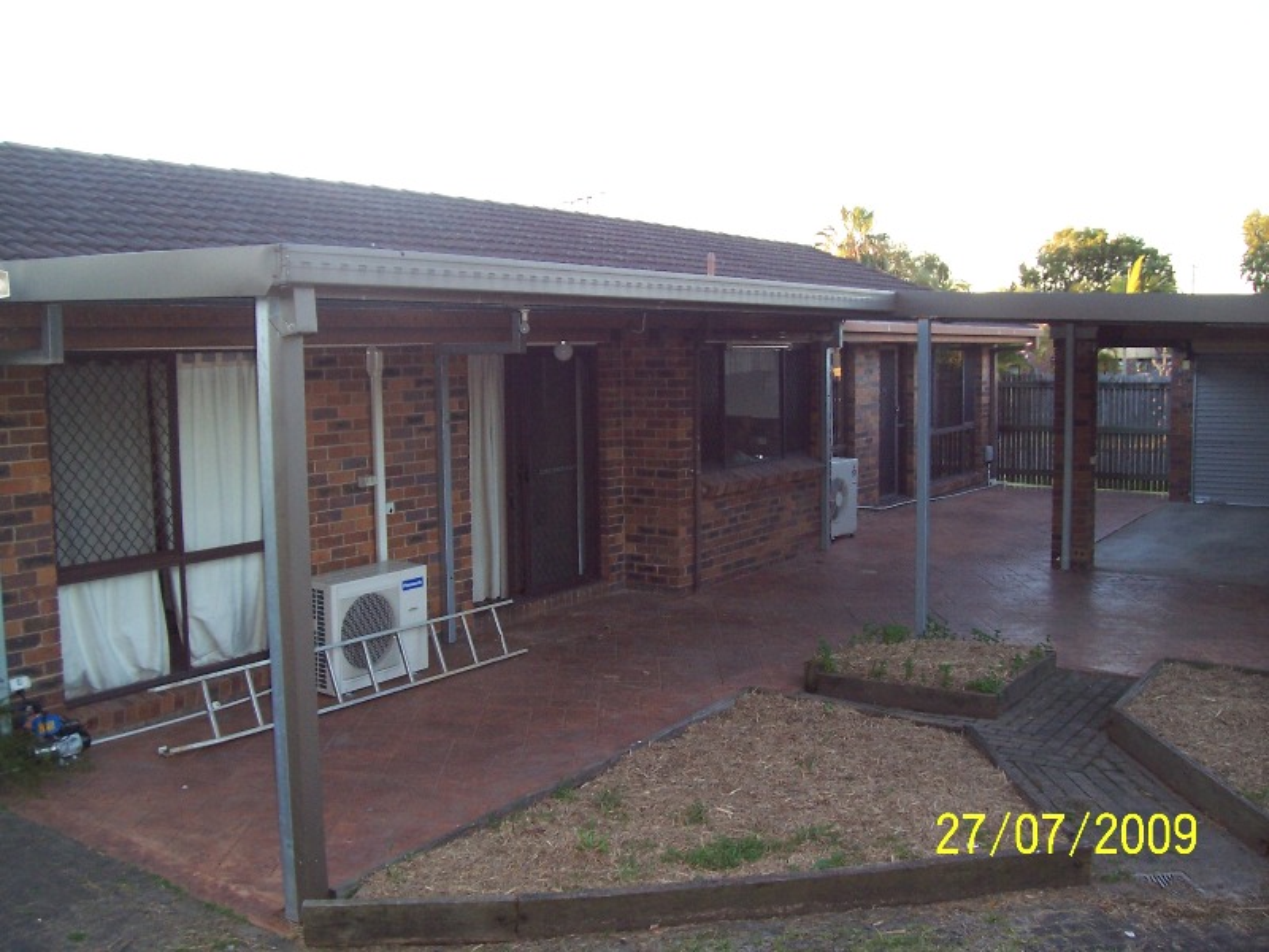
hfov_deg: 54.0
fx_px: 1246
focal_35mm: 34
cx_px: 634
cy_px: 476
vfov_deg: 41.8
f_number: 2.7
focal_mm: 5.6
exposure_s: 1/90
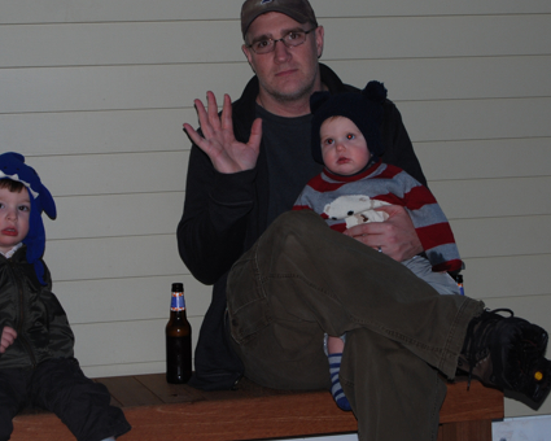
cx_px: 246
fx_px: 1903
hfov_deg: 16.5
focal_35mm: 117
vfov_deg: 13.2
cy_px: 202
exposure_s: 1/60
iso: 200
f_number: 5.6
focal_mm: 55
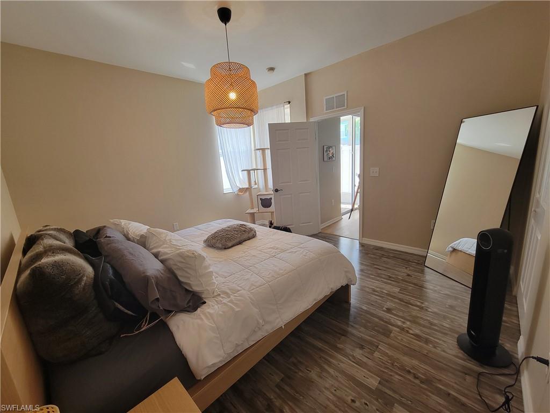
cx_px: 275
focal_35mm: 13
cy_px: 206
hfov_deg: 106.2
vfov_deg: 89.9
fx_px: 207
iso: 125
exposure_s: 1/60
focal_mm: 2.2
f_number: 2.2
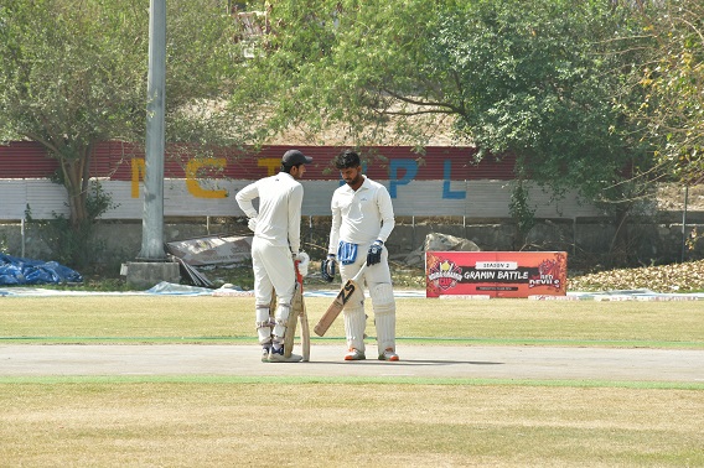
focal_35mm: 210
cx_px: 352
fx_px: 4104
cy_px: 234
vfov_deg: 6.5
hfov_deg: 9.8
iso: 100
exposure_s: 1/160
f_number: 9
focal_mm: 140
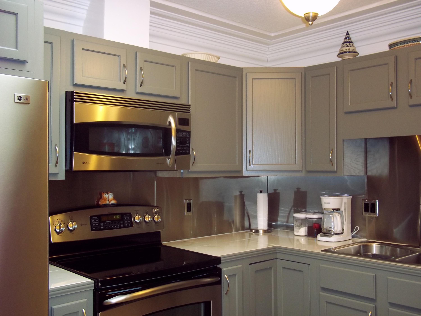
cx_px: 210
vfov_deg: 39.7
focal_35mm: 36
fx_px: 438
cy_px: 158
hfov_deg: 51.4
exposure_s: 1/30
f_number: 3.1
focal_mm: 6.5
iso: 160
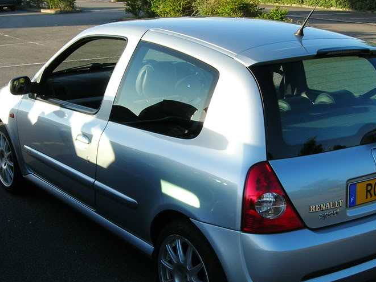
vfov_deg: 24.7
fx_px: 641
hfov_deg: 32.7
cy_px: 181
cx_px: 209
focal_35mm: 59
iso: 64
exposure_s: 1/201
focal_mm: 7.8
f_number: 4.8
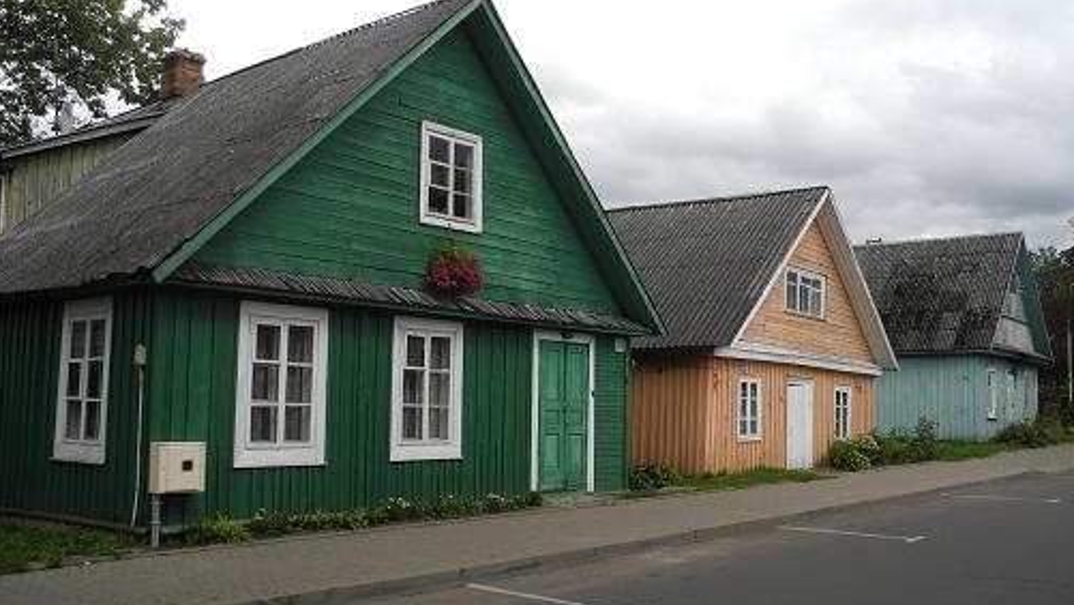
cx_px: 542
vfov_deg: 30.4
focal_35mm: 39
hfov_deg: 51.6
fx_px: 1111
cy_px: 320
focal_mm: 7.4
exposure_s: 1/800
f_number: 3.2
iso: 100
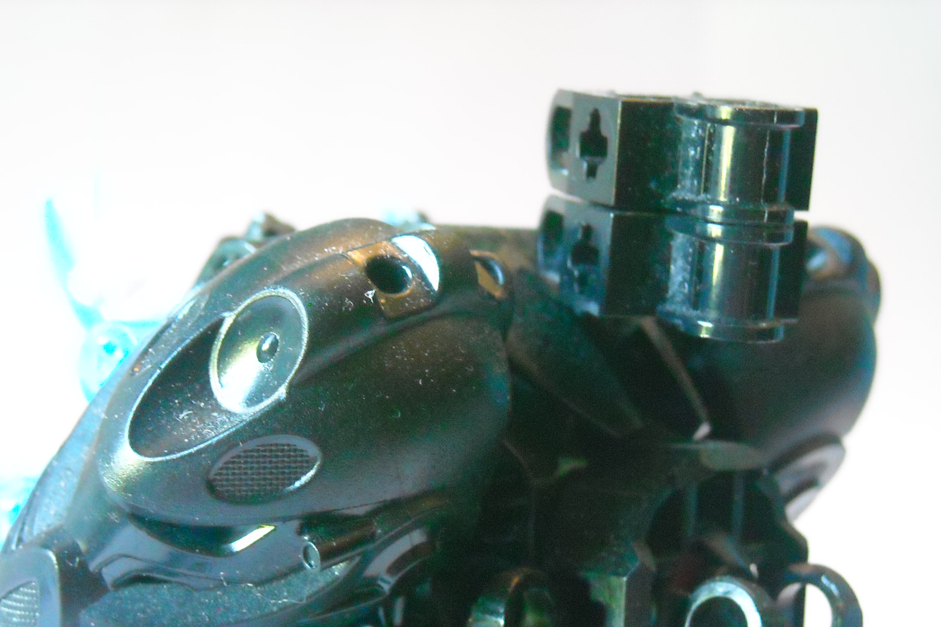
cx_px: 421
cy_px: 391
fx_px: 2535
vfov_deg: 14.1
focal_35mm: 97
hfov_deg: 21.0
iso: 766
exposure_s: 1/8
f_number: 4.1
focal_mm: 13.73
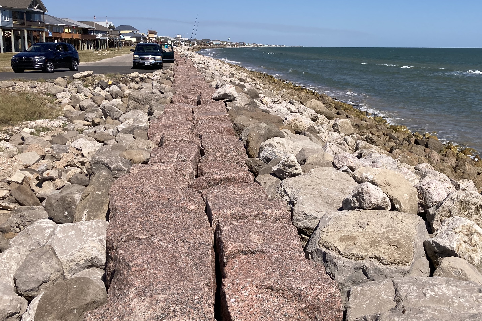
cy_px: 120
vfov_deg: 32.5
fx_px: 549
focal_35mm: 41
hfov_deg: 46.7
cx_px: 318
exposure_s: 1/3690
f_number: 1.8
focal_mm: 3.99
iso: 20
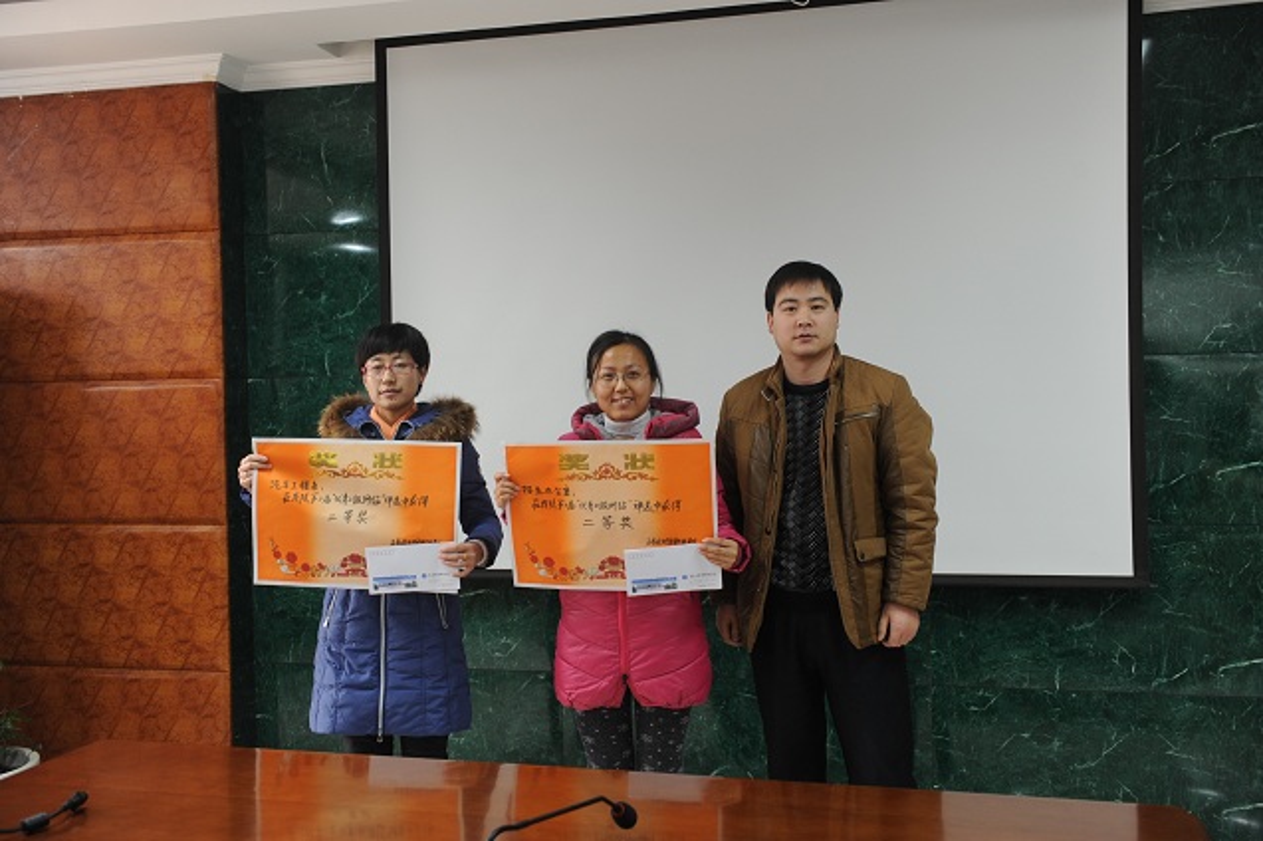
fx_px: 1262
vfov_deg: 36.8
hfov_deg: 53.2
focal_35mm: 36
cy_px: 420
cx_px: 632
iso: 640
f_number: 4.5
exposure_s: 1/20
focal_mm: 36
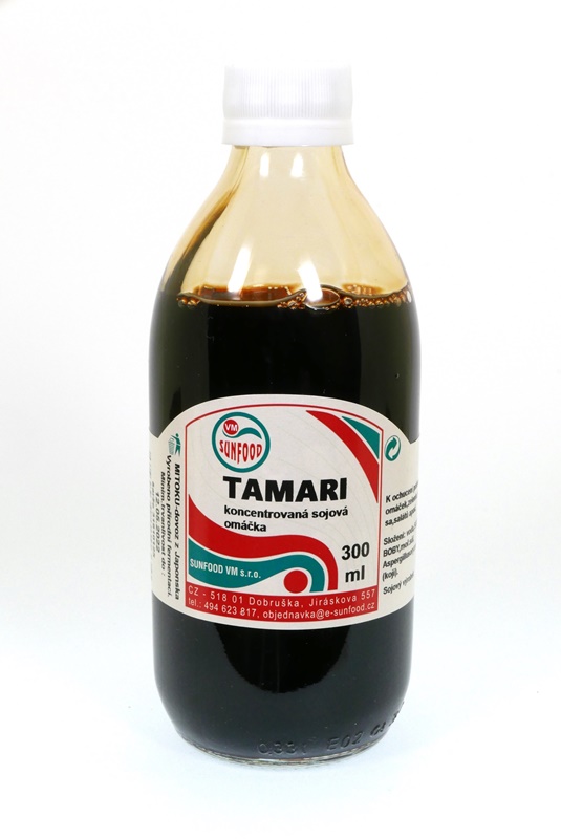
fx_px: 1633
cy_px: 420
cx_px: 280
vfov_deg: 28.8
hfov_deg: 19.5
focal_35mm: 70
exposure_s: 1/30
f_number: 16
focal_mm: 31.5
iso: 800
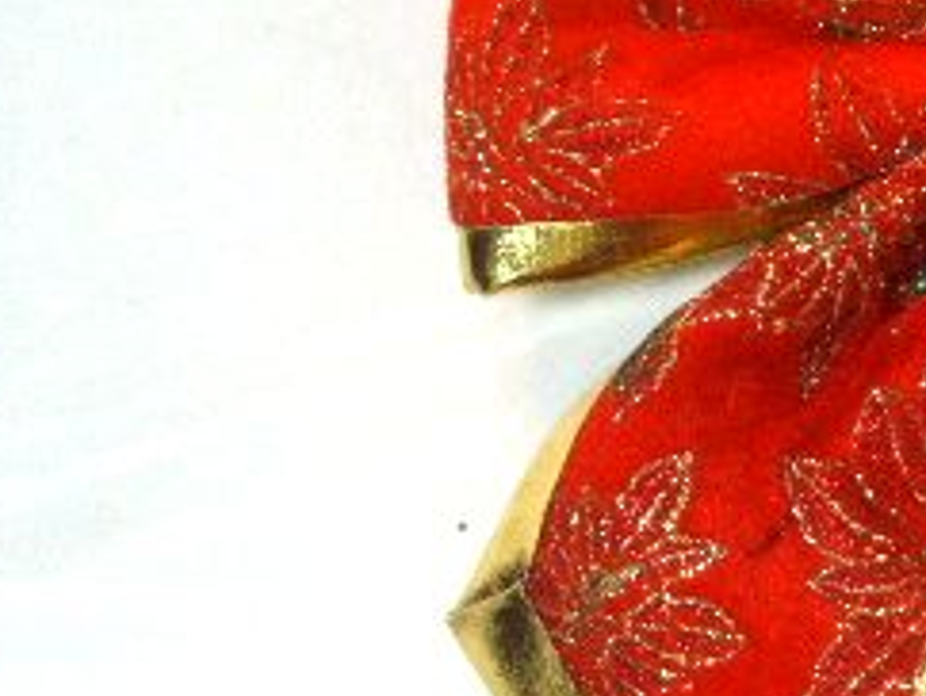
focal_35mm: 119
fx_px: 3186
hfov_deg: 16.0
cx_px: 1045
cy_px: 356
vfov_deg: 12.5
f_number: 3.7
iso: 145
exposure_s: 1/45
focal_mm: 7.7
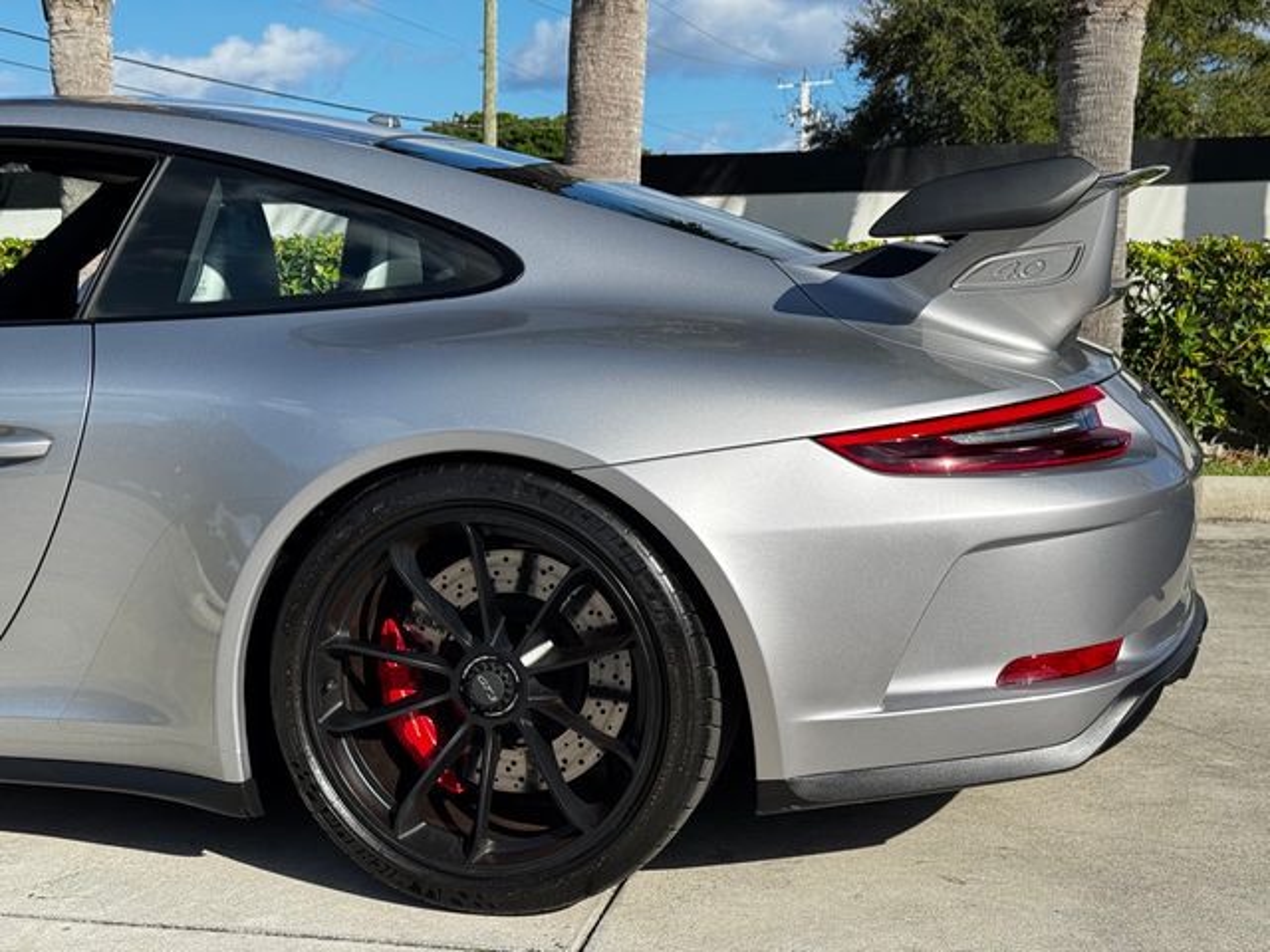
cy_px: 476
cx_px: 635
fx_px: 1761
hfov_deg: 39.7
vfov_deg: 30.3
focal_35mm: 48
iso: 64
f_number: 1.78
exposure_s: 1/2959
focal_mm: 6.76
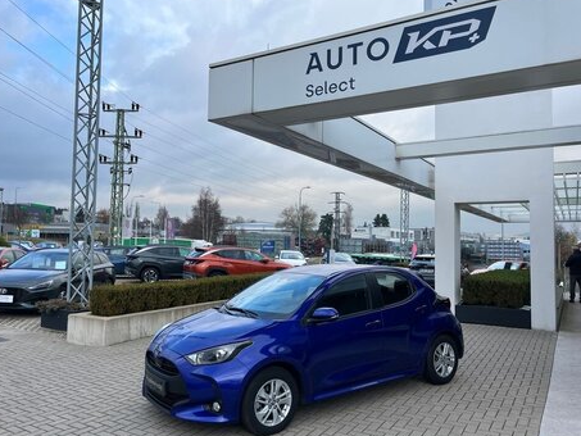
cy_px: 215
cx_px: 278
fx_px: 470
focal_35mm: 28
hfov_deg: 63.4
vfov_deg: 49.8
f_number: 1.6
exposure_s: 1/891
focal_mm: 5.1
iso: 50
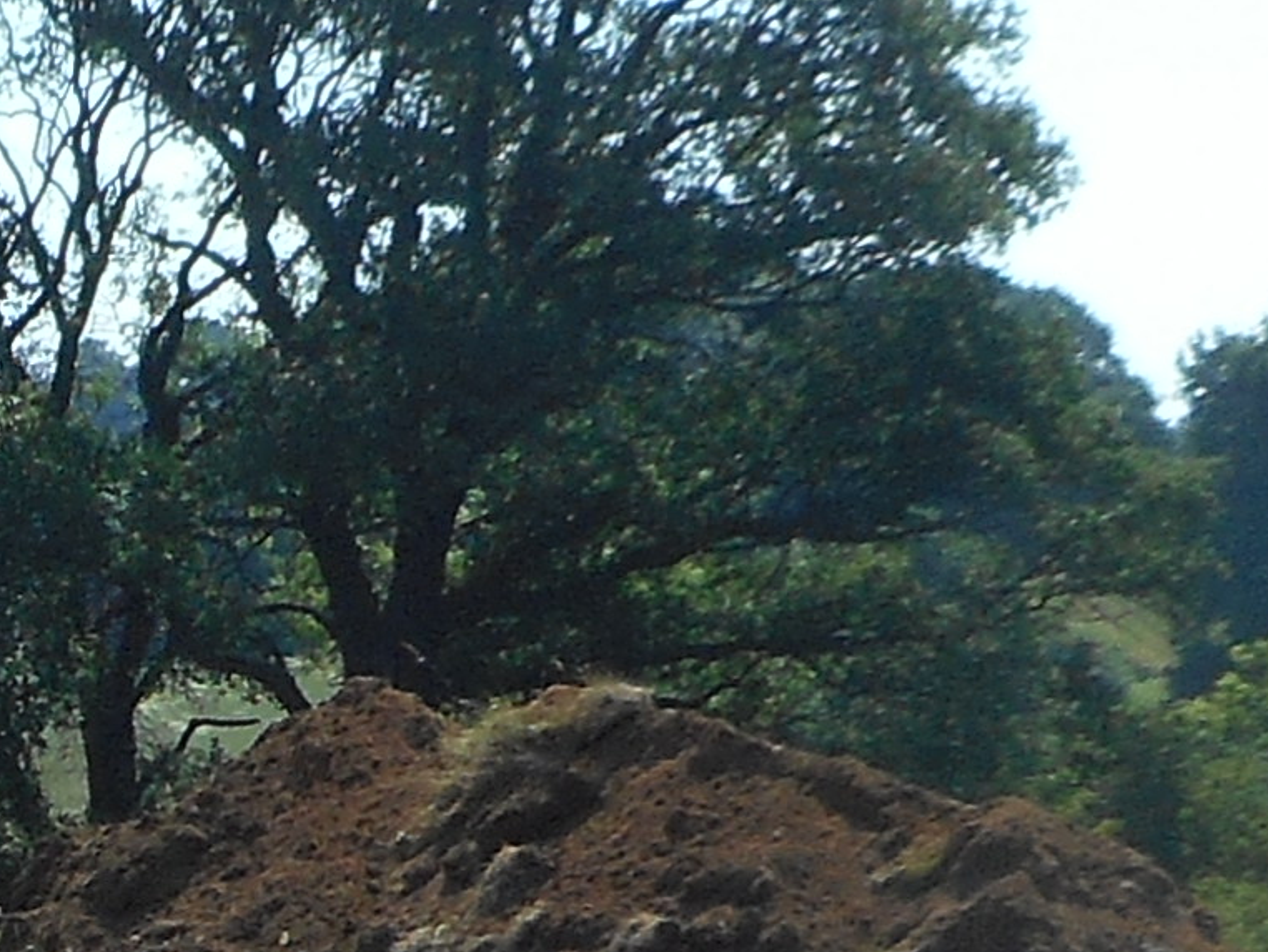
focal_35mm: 169
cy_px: 1303
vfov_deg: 8.6
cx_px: -198
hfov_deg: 11.5
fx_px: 6192
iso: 80
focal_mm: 4.5
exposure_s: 1/640
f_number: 3.7
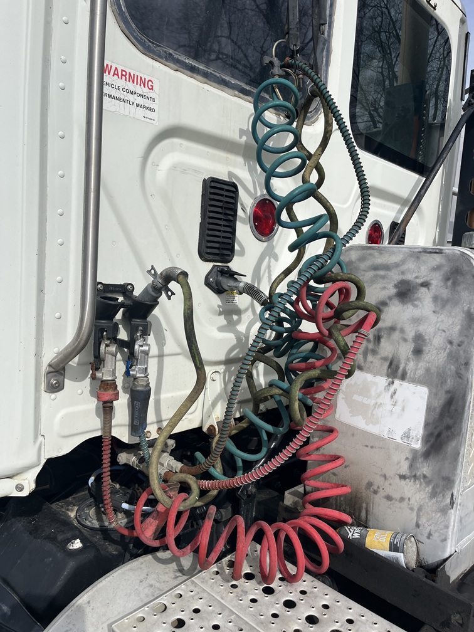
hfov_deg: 53.1
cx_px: 237
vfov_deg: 67.3
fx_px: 475
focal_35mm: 26
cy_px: 316
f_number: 1.6
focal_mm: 5.1
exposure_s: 1/5848
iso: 50
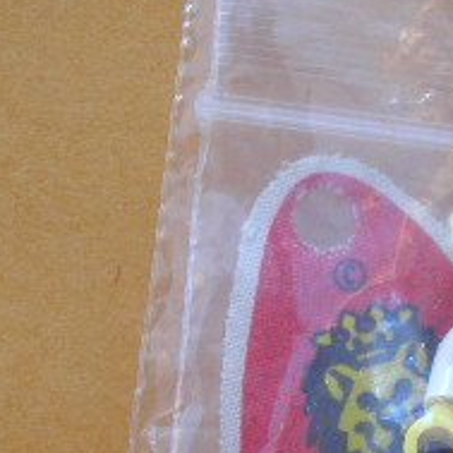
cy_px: 312
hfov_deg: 9.5
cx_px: 508
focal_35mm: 183
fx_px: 2709
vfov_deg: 9.5
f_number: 3.5
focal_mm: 12.7
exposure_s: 1/3.4
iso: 118
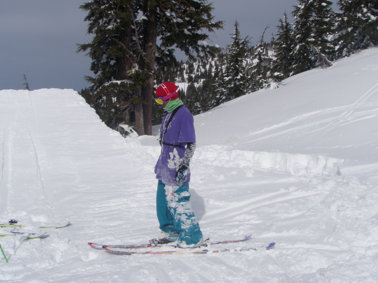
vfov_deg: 36.0
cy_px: 138
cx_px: 193
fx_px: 437
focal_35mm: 40
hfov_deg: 46.8
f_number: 6.3
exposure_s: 1/800
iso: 80
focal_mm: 6.7
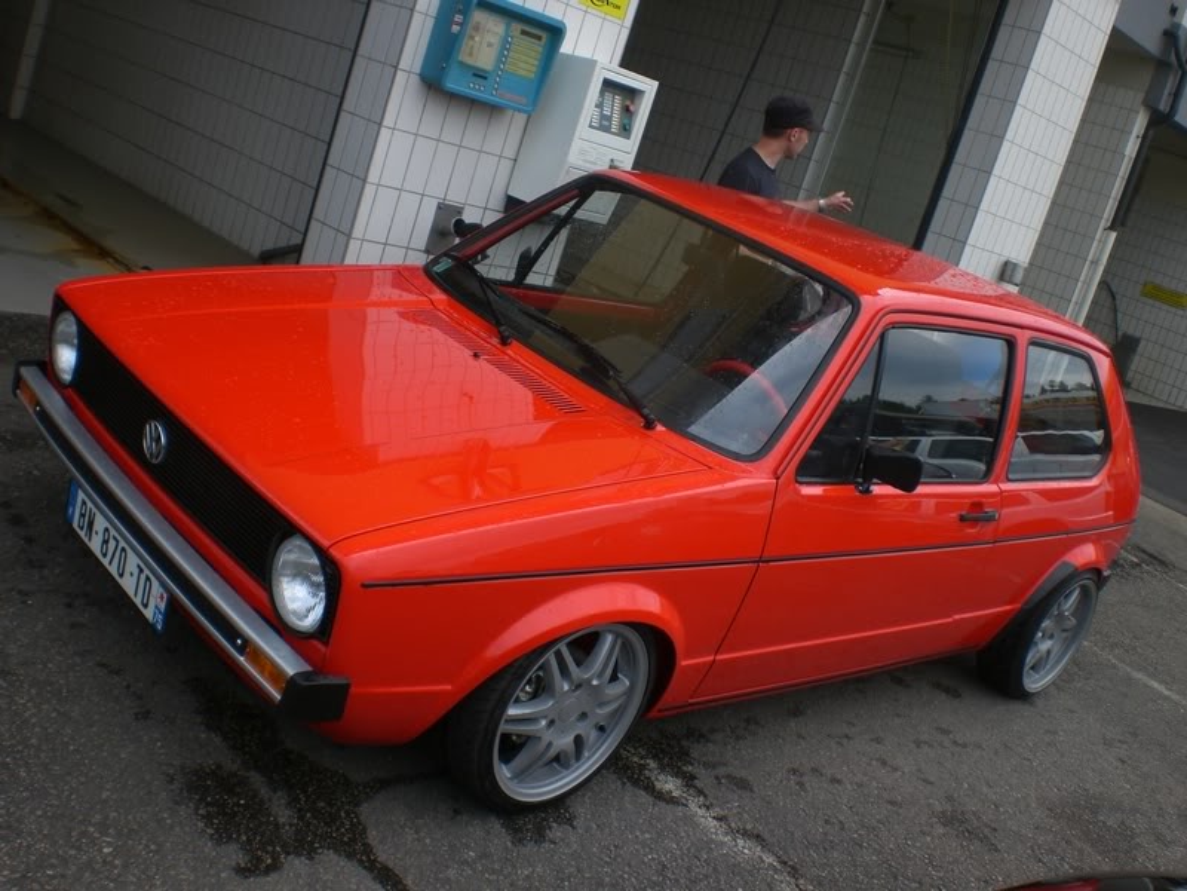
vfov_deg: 37.7
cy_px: 446
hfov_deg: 49.0
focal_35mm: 38
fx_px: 1303
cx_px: 594
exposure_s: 1/250
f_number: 4.4
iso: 50
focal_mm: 6.3
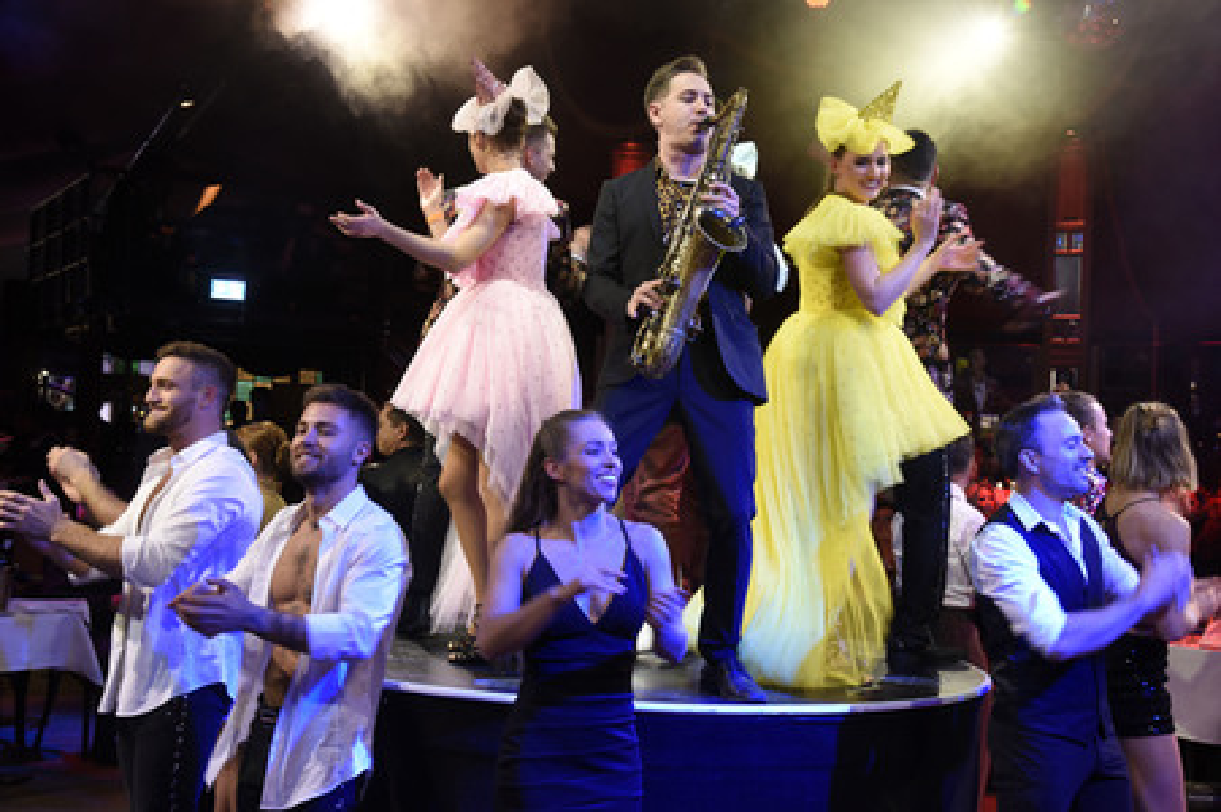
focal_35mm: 50
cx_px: 610
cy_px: 406
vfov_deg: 27.0
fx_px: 1695
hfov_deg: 39.6
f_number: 6.3
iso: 1600
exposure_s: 1/40
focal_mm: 50
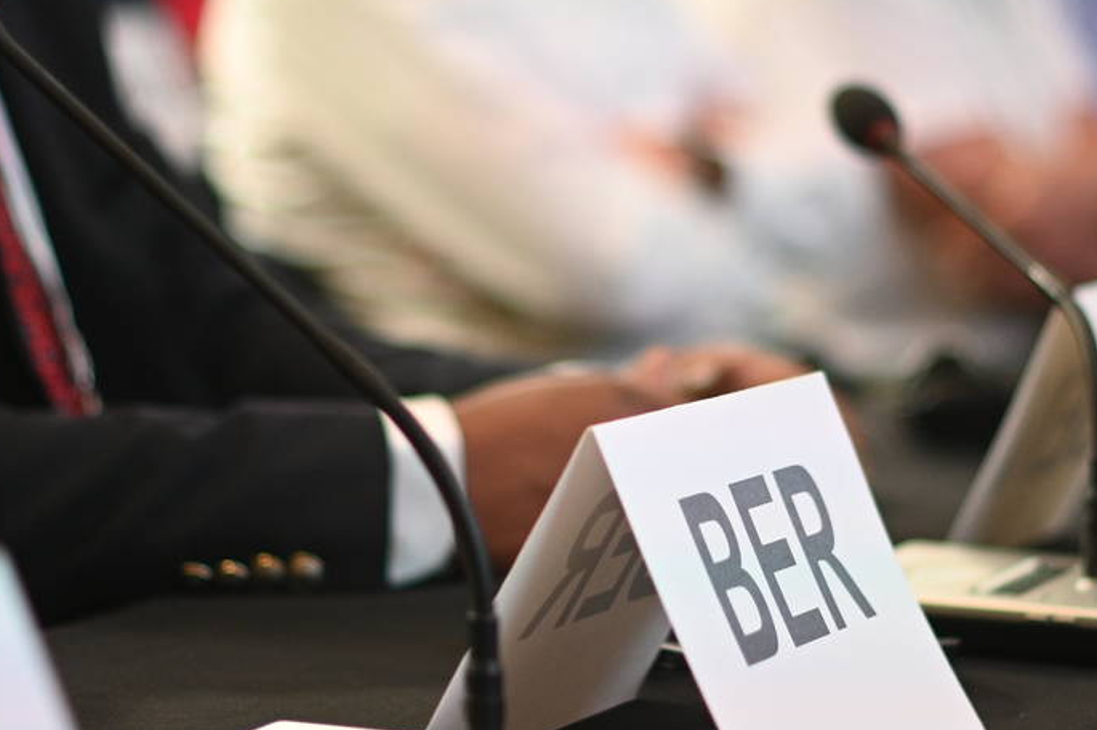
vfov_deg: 9.8
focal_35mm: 140
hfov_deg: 14.7
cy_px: 284
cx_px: 645
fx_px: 4264
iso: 800
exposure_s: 1/500
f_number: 1.6
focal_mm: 50
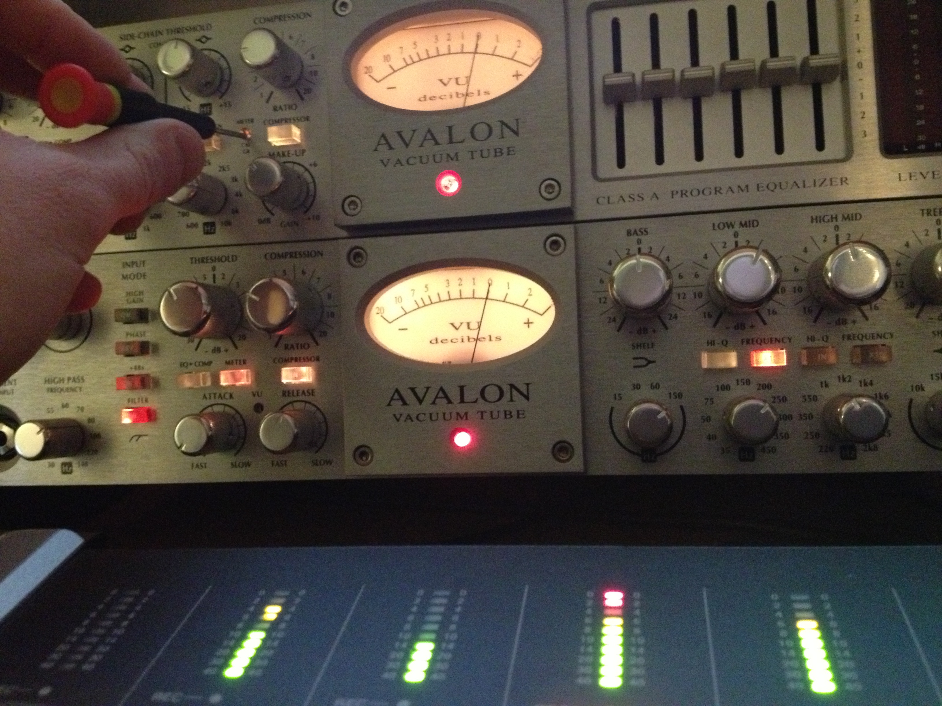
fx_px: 952
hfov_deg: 52.6
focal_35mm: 35
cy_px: 353
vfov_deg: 40.7
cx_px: 471
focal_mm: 4.28
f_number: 2.4
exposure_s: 1/15
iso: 800
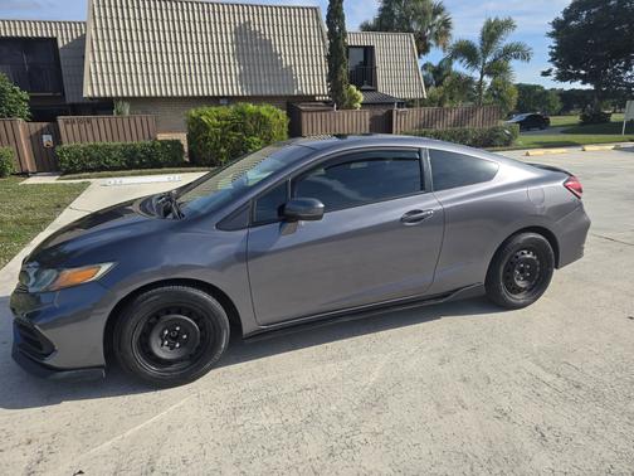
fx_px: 421
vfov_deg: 58.9
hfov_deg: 73.9
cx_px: 317
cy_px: 238
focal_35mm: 23
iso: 12
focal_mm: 6.3
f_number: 1.7
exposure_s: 1/612
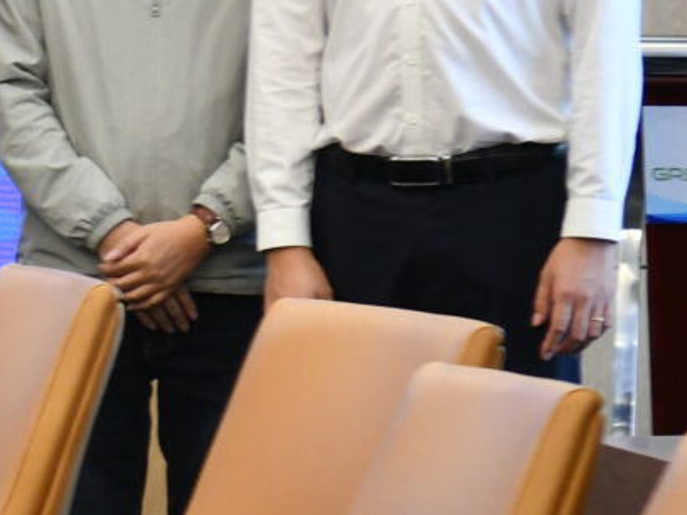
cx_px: -1443
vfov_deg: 4.3
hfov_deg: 5.4
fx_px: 6827
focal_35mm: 344
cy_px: -168
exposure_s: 1/100
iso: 640
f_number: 4
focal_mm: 48
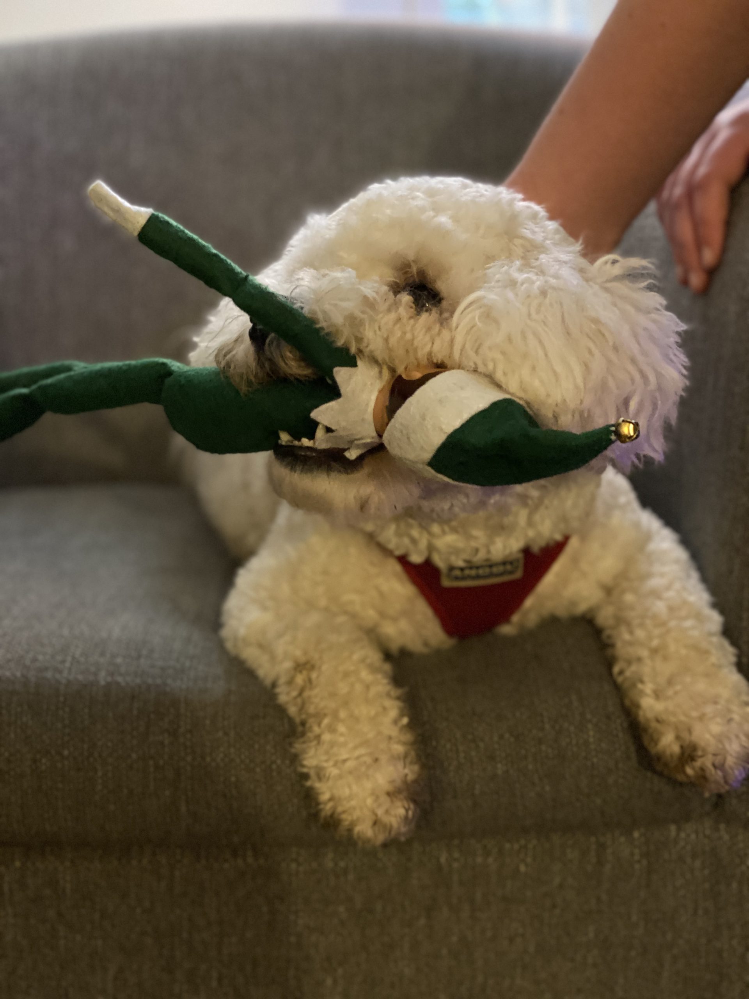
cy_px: 500
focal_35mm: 52
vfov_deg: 36.8
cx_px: 374
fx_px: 1500
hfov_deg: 28.0
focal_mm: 6
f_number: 2
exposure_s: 1/14
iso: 400
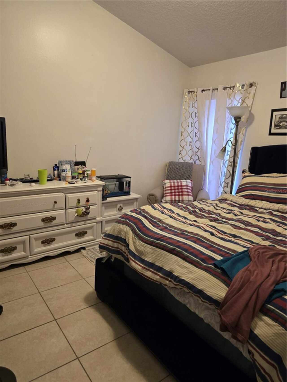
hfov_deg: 58.9
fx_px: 254
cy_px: 191
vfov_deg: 73.9
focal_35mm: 23
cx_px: 144
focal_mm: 6.3
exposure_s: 1/120
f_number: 1.7
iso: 500
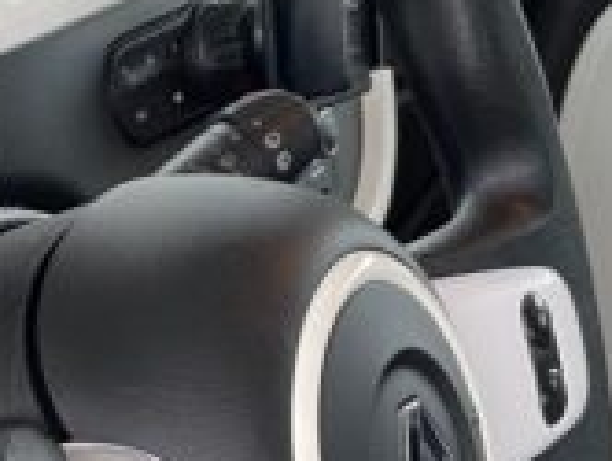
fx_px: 2213
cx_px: 44
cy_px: 575
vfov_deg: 11.6
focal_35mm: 125
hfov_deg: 15.5
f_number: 1.8
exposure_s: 1/60
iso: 125
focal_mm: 4.25
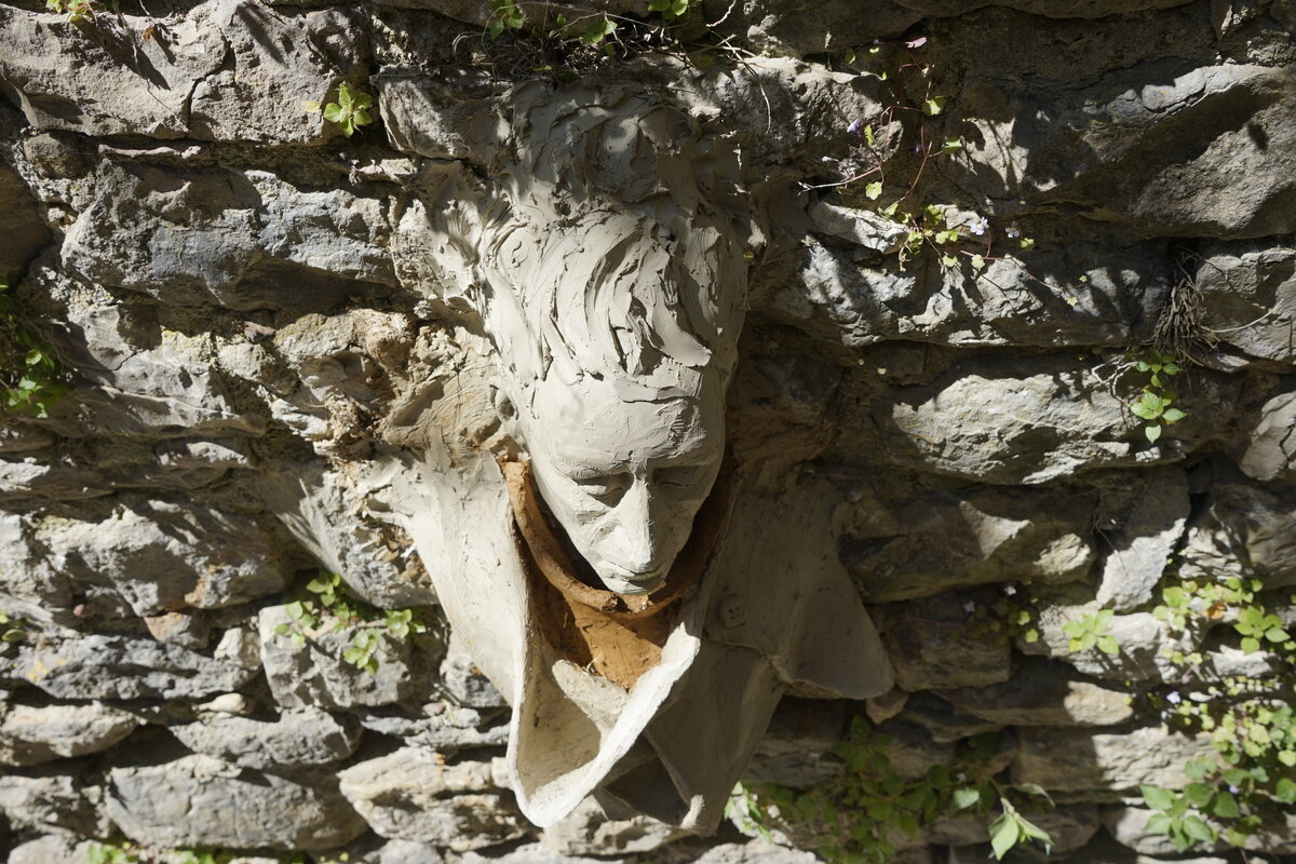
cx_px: 648
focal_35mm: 28
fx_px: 1008
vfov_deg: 46.4
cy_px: 432
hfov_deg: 65.5
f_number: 6.3
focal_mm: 28
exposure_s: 1/200
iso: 100
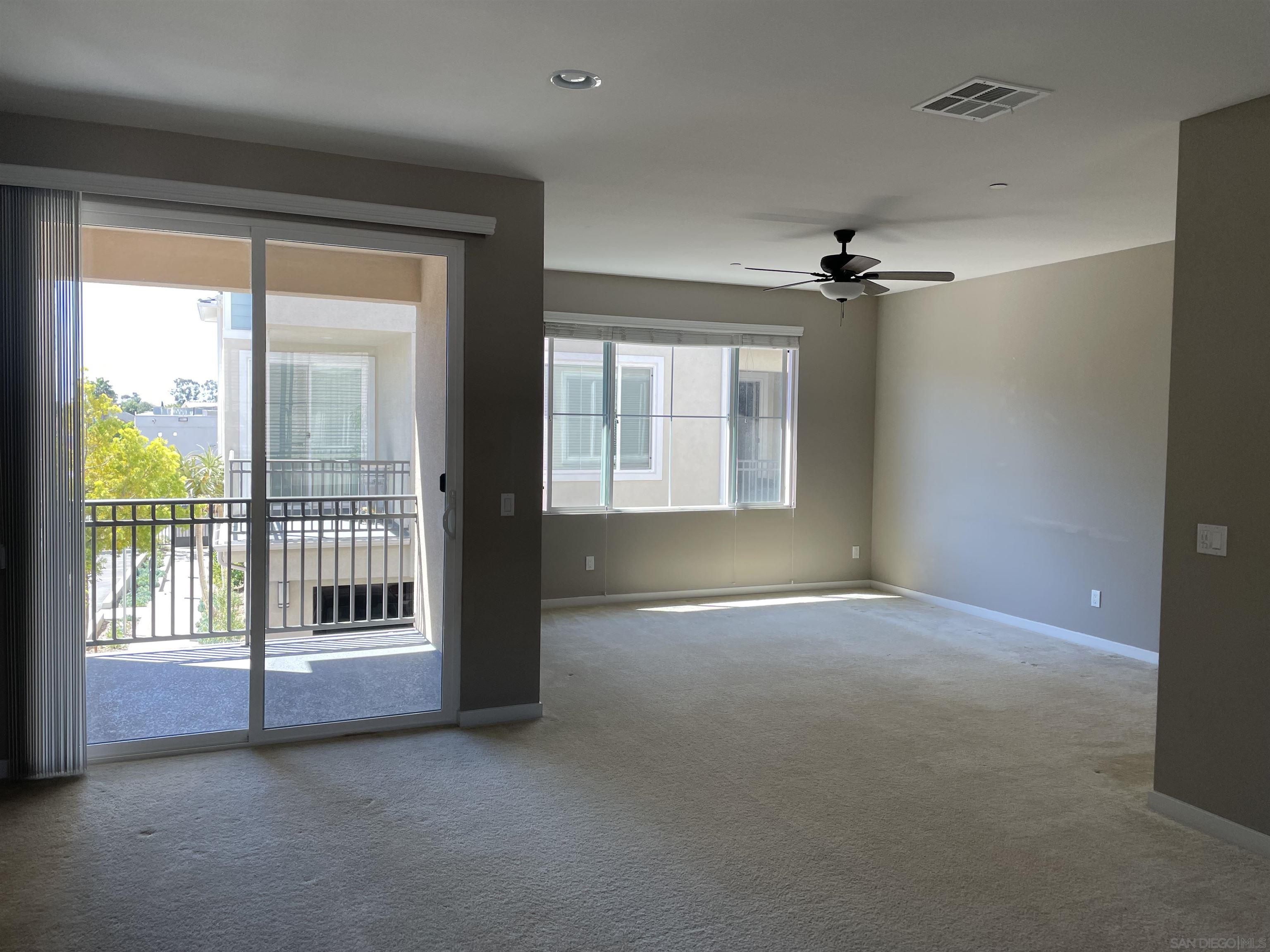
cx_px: 635
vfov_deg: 53.1
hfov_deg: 67.3
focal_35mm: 26
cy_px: 476
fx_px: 954
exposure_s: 1/128
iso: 32
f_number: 1.6
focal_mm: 4.2
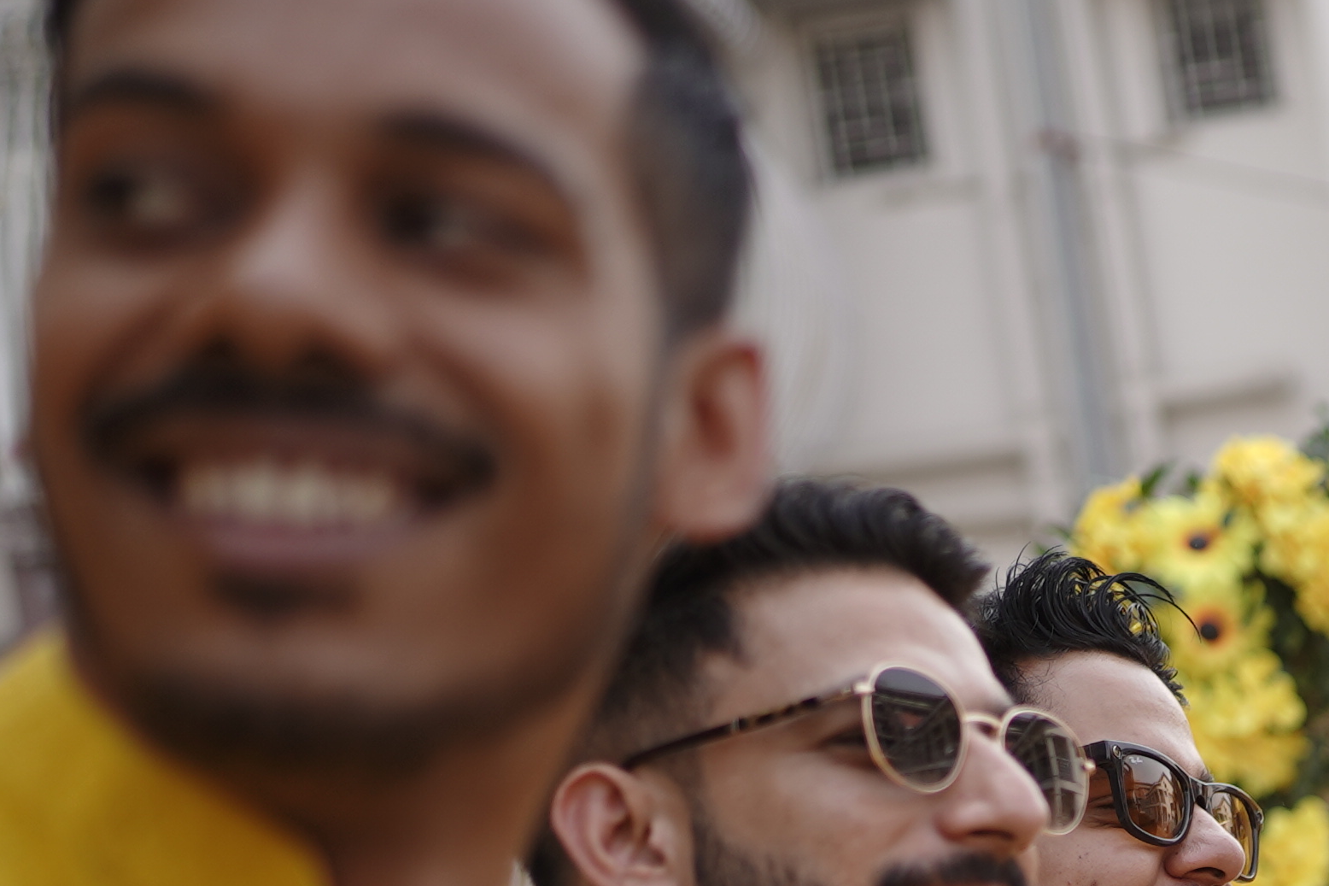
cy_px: 1512
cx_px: 2374
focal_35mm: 135
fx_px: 4983
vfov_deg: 9.7
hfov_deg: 13.6
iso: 80
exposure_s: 1/1250
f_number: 1.4
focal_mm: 35
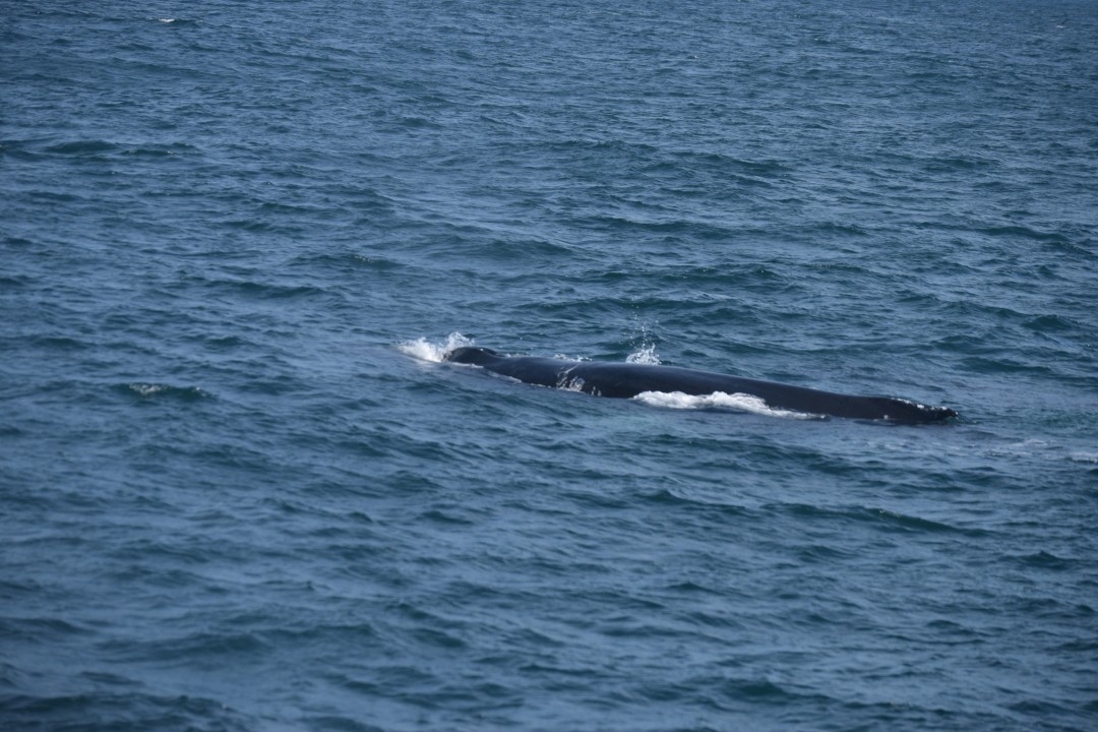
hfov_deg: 11.4
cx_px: 549
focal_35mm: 180
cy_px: 366
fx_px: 5490
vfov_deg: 7.6
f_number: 5.6
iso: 200
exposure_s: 1/1600
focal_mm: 120
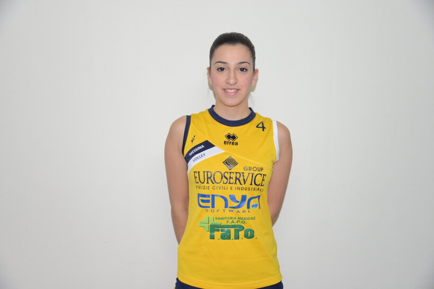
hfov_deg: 48.5
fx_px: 482
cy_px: 144
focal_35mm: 40
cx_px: 217
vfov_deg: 33.4
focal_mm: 40
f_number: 4
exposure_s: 1/160
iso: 1600
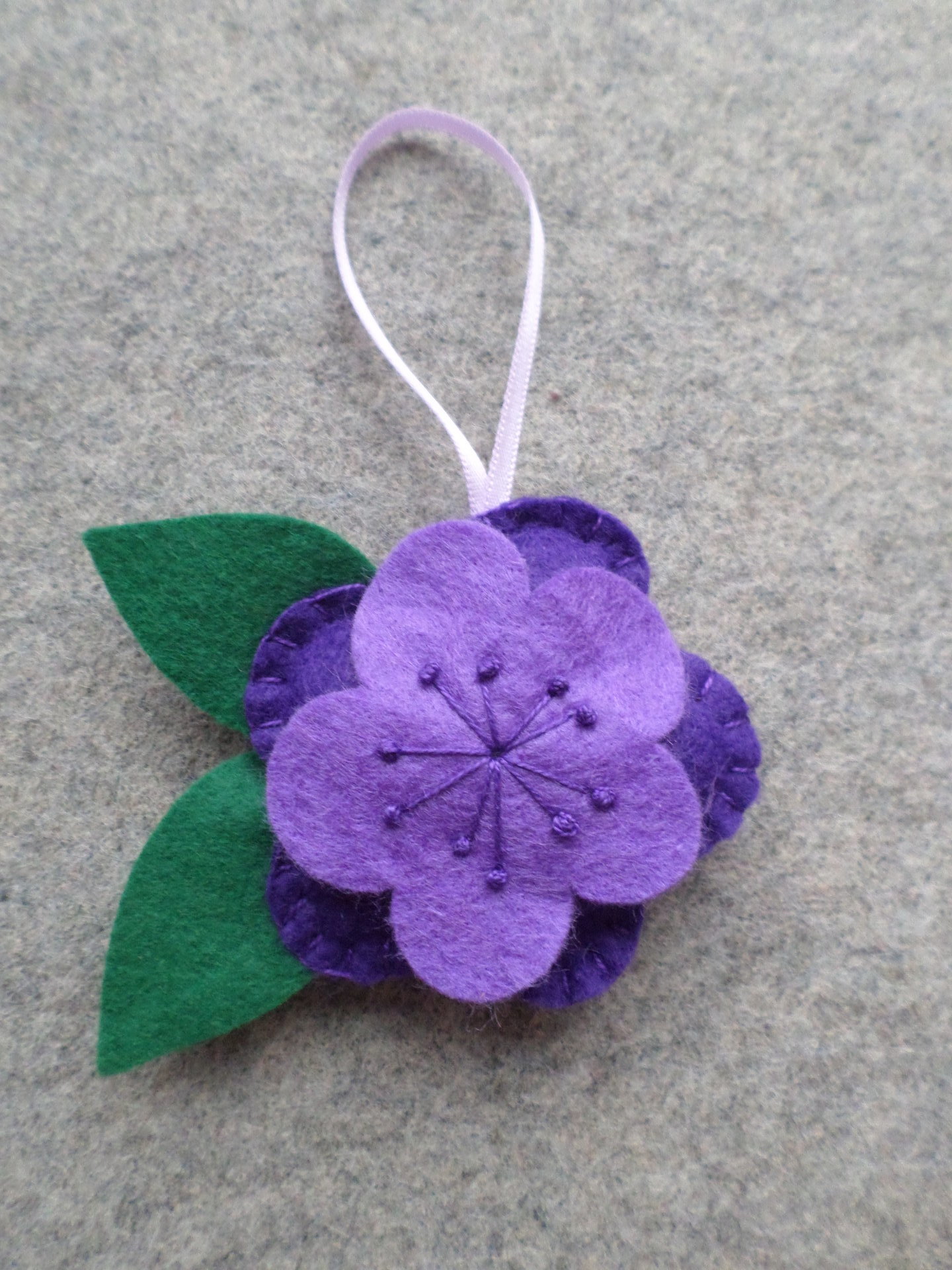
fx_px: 917
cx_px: 476
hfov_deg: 54.9
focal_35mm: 25
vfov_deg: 69.4
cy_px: 635
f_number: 2.5
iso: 200
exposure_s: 1/30
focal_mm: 4.5
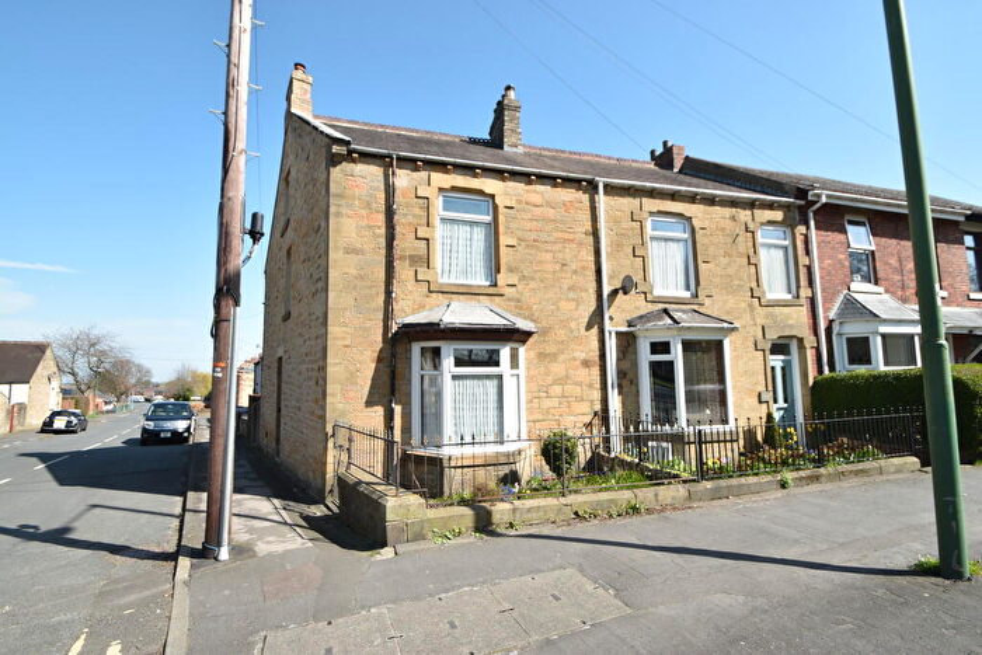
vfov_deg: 77.4
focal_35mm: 15
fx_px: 409
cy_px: 328
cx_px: 491
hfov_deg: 100.4
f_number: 8
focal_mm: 10
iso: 100
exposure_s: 1/200
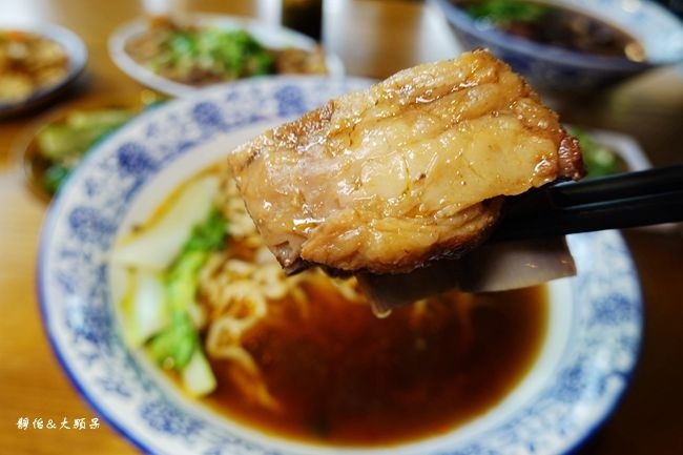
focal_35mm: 26
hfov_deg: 69.4
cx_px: 342
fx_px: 493
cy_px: 228
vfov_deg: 49.5
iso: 125
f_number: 3.2
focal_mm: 9.54
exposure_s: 1/50
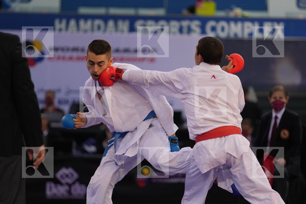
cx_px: 153
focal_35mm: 300
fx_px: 2550
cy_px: 102
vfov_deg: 4.6
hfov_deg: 6.9
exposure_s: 1/1000
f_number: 2.8
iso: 1600
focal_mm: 200
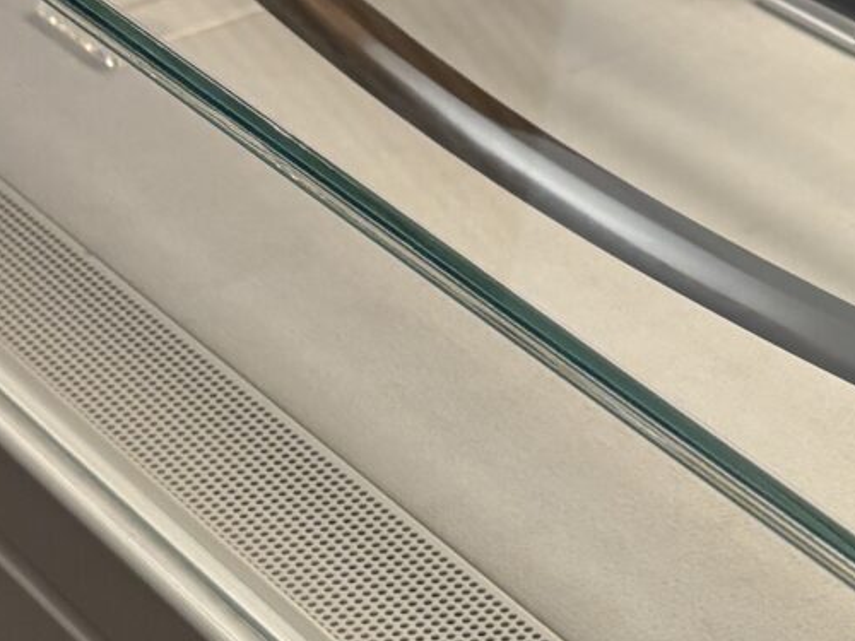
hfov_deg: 14.3
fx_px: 3285
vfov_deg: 11.1
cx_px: 1086
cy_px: 573
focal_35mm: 133
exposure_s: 1/60
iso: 125
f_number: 1.6
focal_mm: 5.96
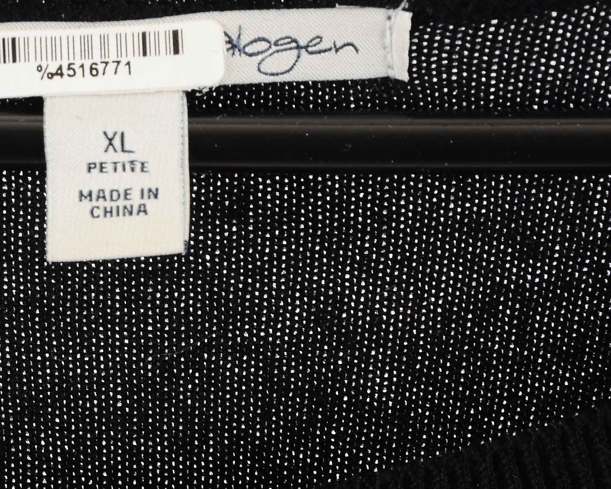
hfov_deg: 5.3
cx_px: 102
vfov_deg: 4.2
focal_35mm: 367
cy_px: 311
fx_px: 6640
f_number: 11
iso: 400
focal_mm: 105
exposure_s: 1/60
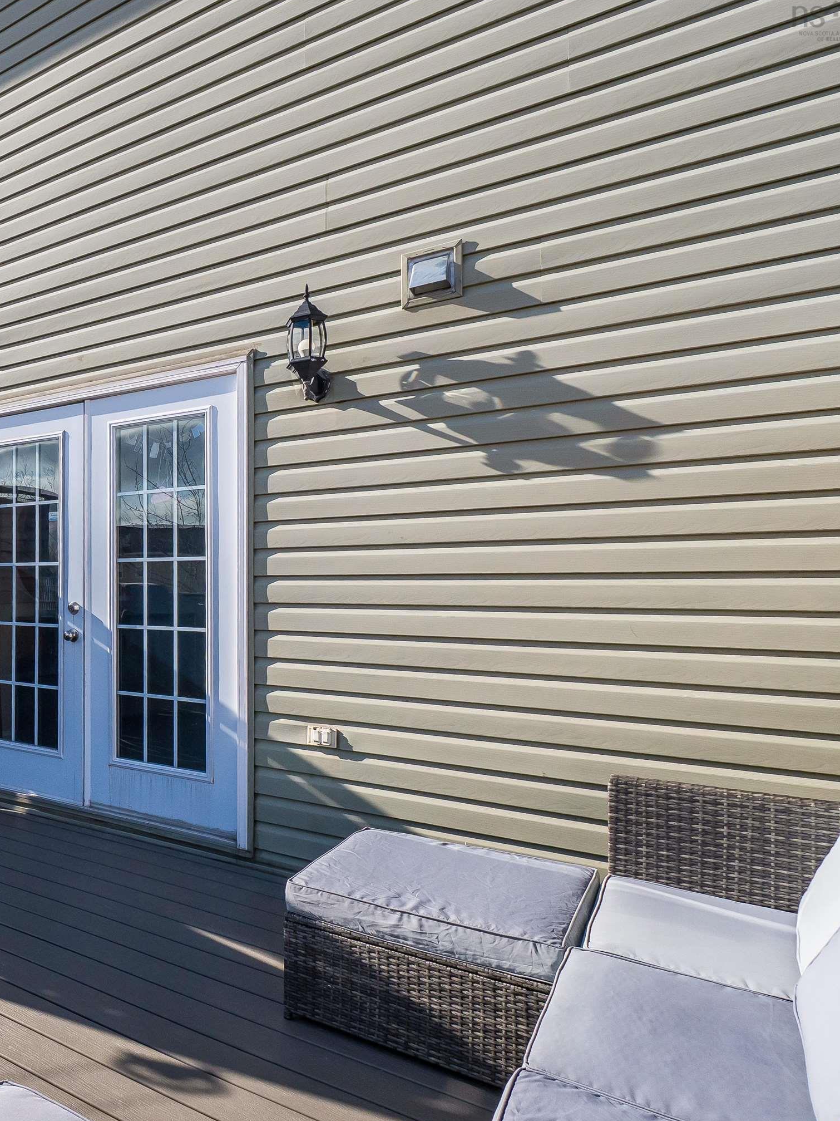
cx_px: 32
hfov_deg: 51.2
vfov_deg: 76.4
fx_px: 712
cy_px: 557
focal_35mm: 22
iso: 400
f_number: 7.1
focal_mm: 10
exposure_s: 1/1600
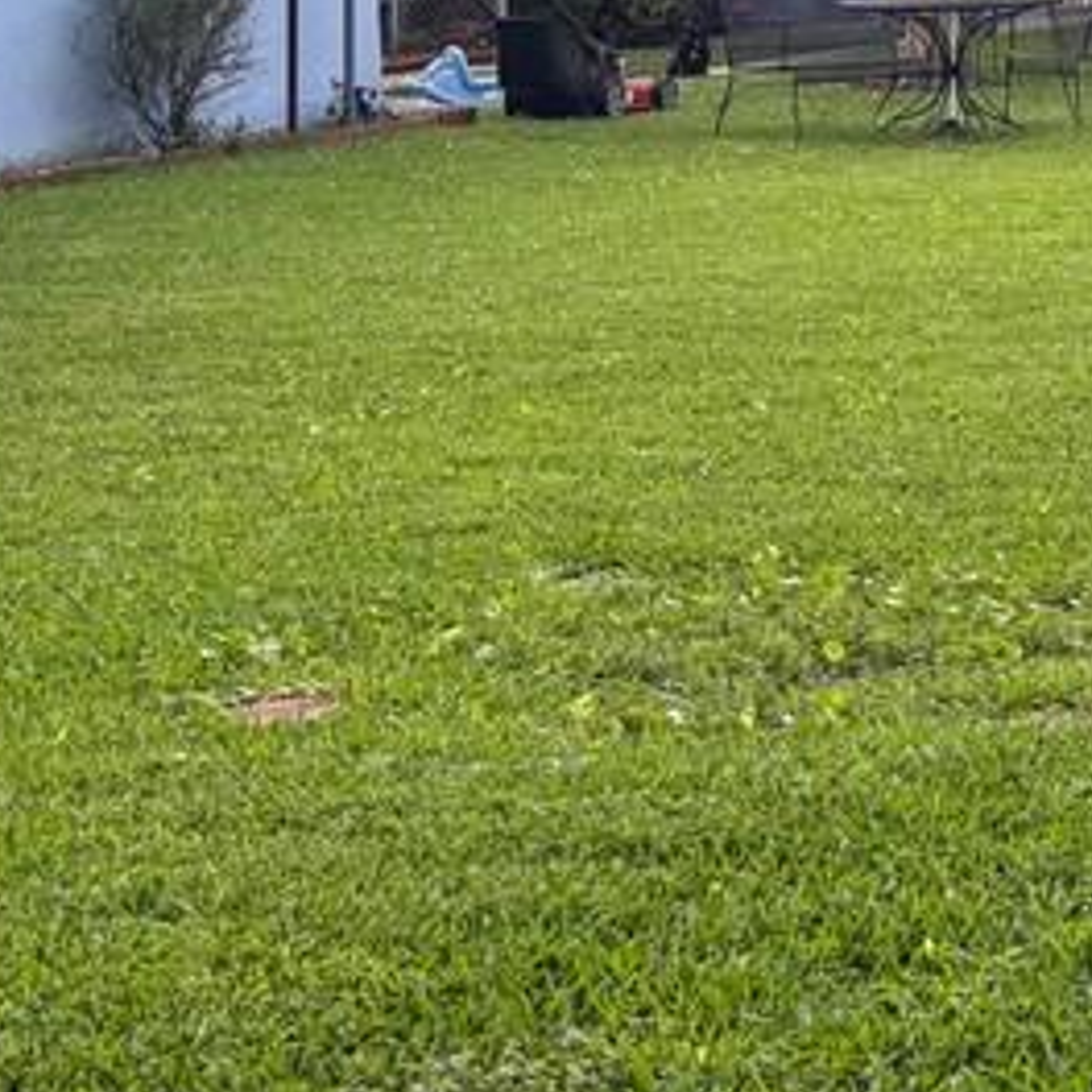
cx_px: 1923
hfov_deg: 16.5
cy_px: -50
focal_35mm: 89
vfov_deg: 18.9
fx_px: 3176
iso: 50
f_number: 1.6
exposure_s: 1/190
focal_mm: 5.96
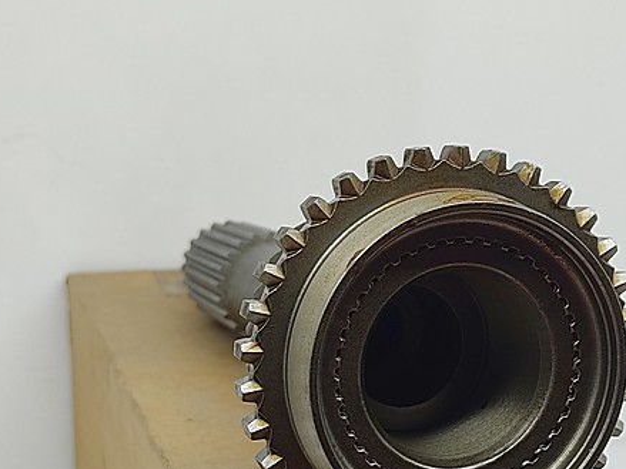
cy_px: 477
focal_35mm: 77
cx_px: 335
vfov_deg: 18.6
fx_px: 1392
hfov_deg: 25.3
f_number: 1.79
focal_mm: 4.74
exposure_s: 1/100
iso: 186
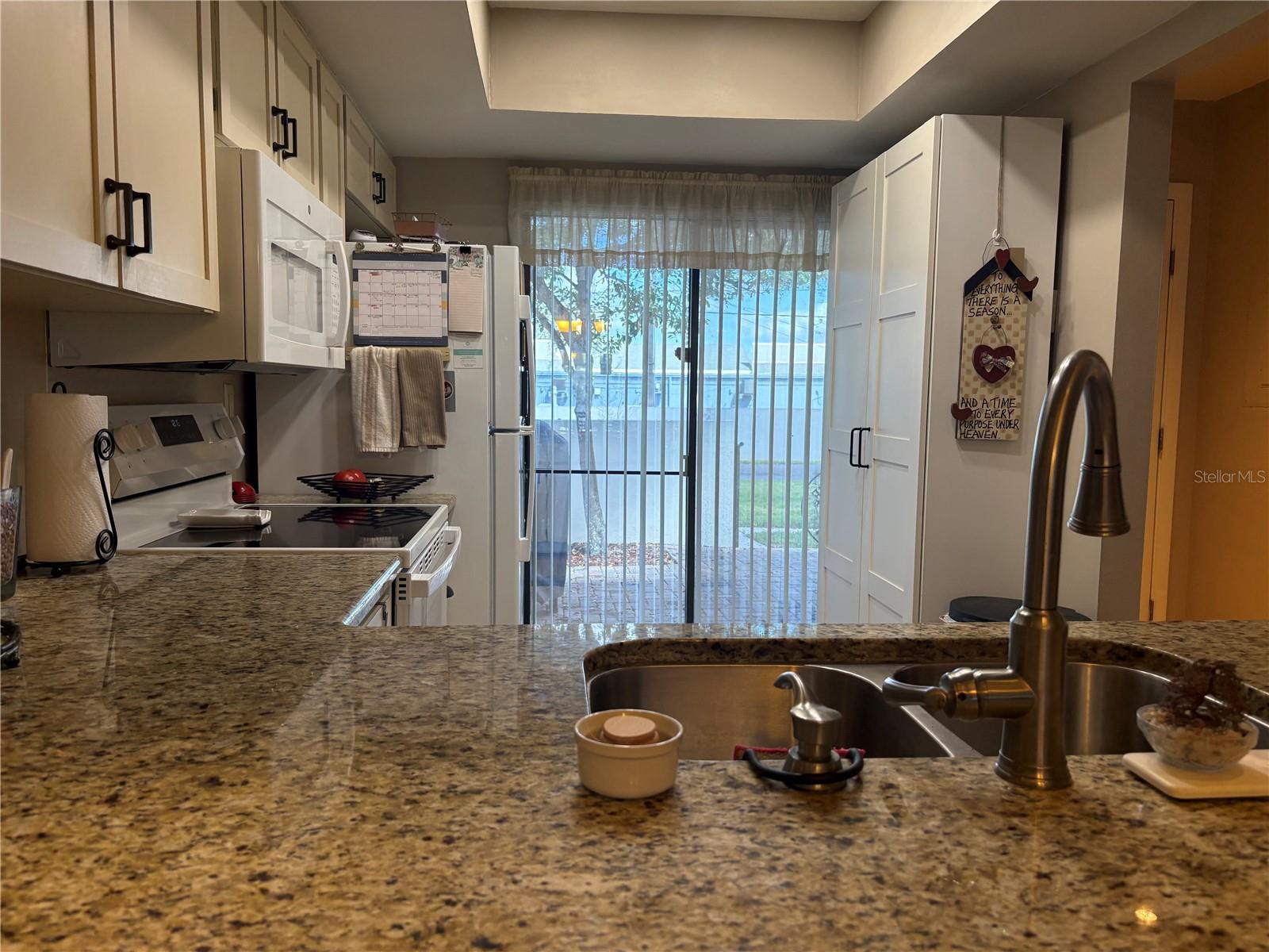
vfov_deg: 53.1
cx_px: 634
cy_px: 476
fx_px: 953
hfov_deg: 67.3
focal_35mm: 26
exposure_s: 1/120
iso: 125
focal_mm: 5.96
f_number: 1.6
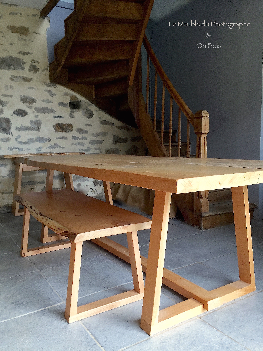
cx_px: 132
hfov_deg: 48.2
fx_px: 294
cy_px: 176
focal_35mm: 29
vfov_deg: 61.7
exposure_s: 1/50
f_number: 2.2
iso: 40
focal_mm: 4.15
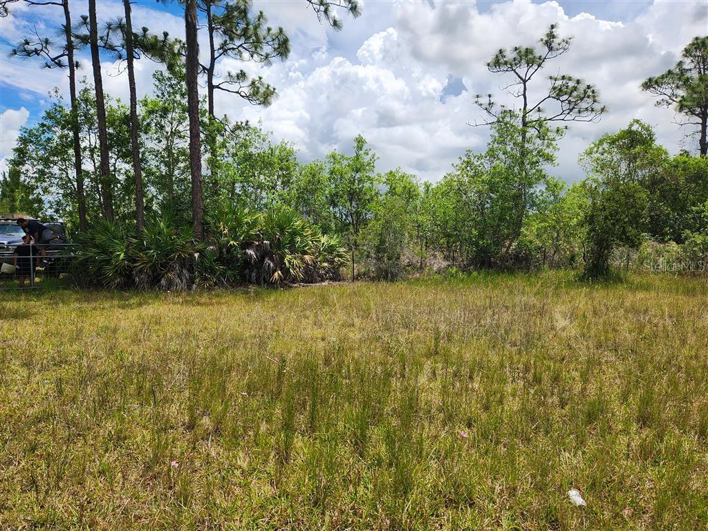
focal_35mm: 23
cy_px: 266
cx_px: 354
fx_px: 470
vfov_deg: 58.9
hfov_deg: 73.9
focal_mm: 5.4
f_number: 1.8
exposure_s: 1/2122
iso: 20
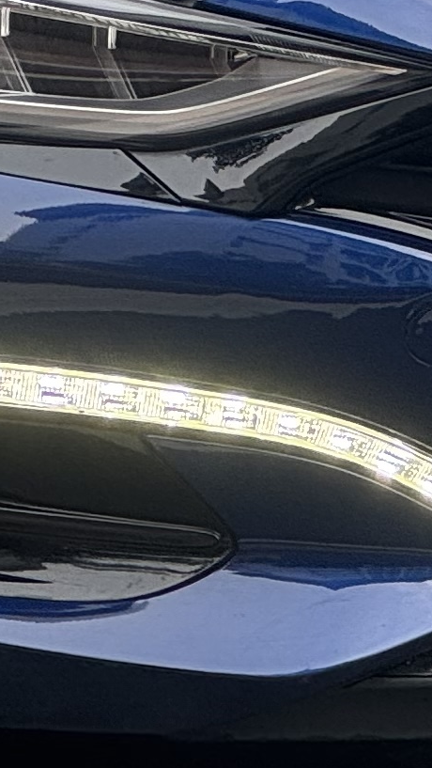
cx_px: 266
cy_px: -287
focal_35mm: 414
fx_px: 8425
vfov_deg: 5.2
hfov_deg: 2.9
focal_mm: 9
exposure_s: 1/137
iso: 25
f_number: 2.8
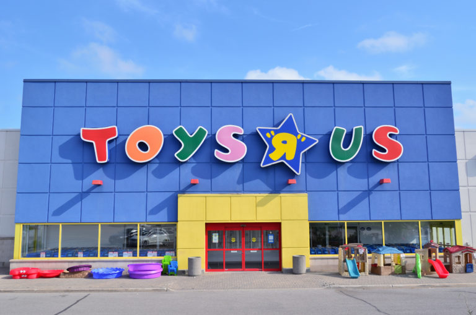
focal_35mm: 33
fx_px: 436
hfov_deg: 57.3
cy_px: 158
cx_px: 238
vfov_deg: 39.8
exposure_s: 1/200
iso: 100
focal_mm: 22
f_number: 8
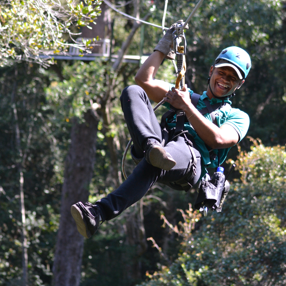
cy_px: 143
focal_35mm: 134
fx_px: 1253
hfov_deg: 13.0
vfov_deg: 13.0
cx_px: 209
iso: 640
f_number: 4
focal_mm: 70
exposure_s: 1/500
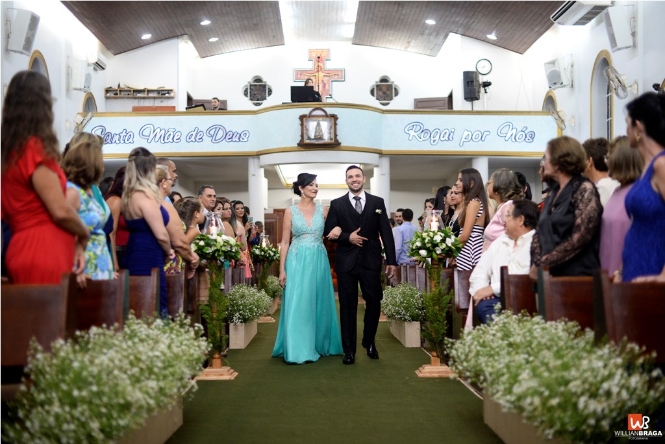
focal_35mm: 50
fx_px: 924
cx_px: 332
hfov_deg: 39.6
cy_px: 222
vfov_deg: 27.0
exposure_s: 1/180
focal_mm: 50
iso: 2000
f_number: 2
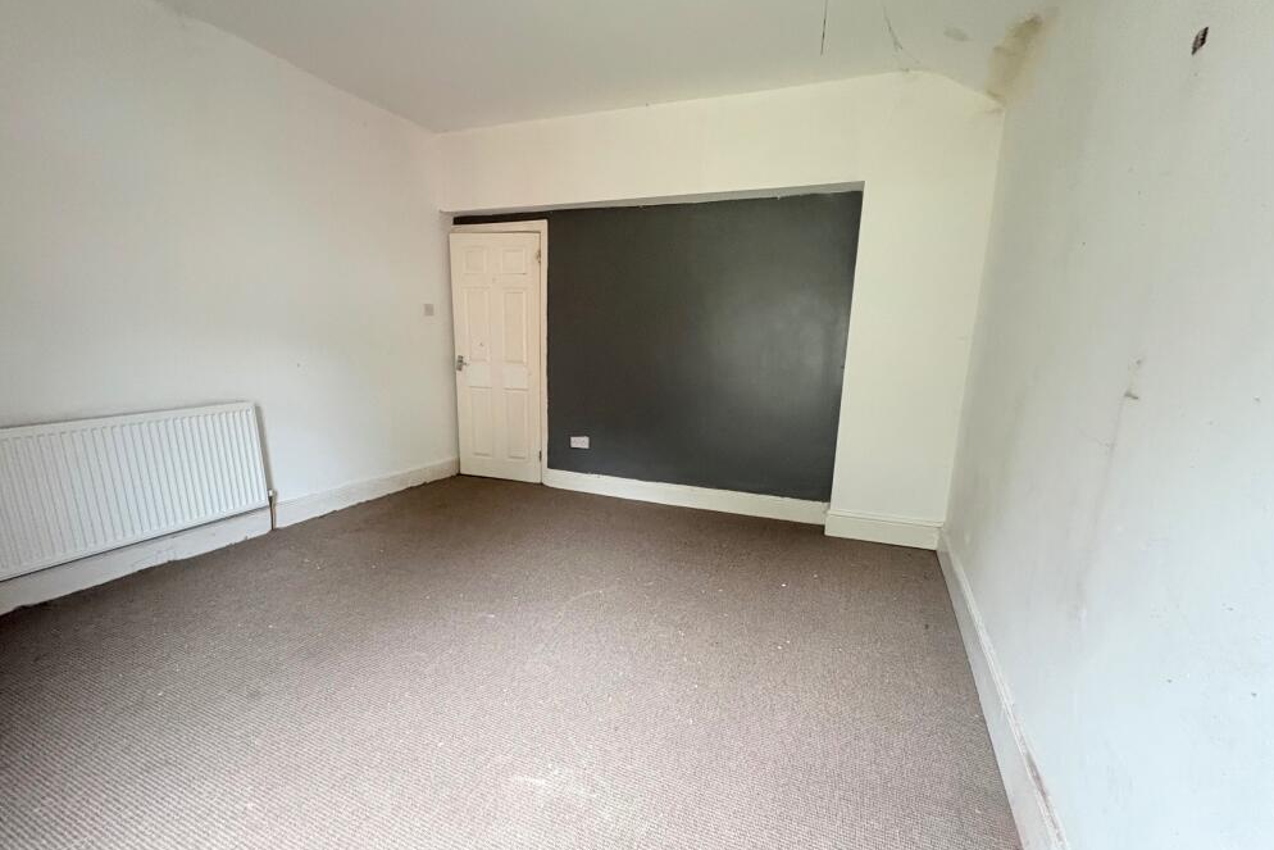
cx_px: 636
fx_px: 531
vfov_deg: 77.3
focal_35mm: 15
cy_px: 447
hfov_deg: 100.4
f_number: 2.2
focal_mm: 2.22
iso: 400
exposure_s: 1/60
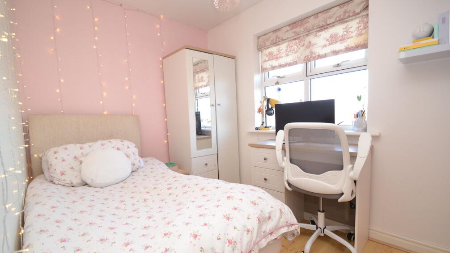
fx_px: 191
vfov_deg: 67.0
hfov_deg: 99.4
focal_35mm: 16
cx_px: 221
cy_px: 135
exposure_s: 1/60
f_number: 4
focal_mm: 10
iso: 400
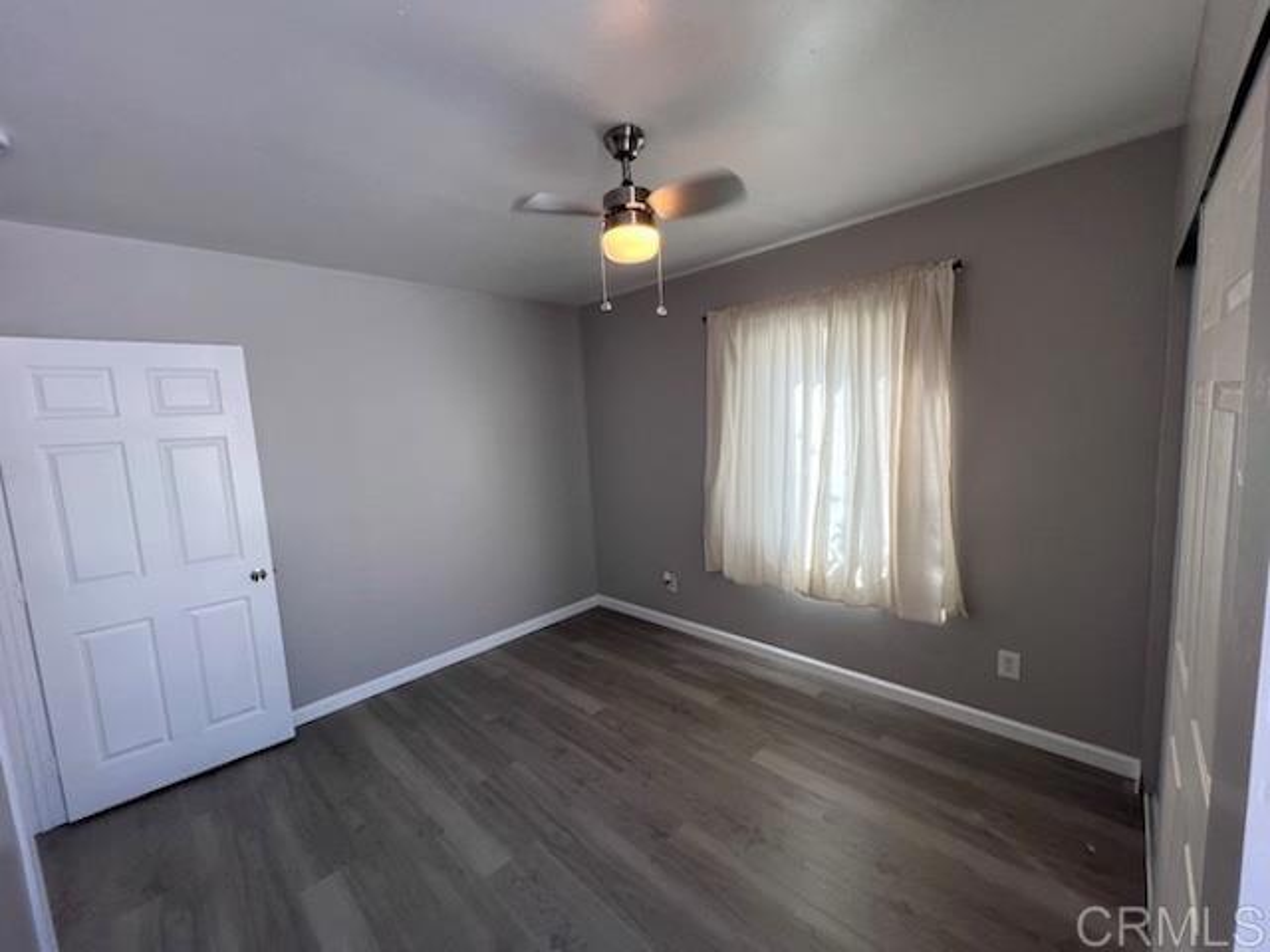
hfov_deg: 106.2
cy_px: 476
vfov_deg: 89.9
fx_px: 477
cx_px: 635
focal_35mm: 13
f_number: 1.8
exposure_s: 1/99
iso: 50
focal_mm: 1.57
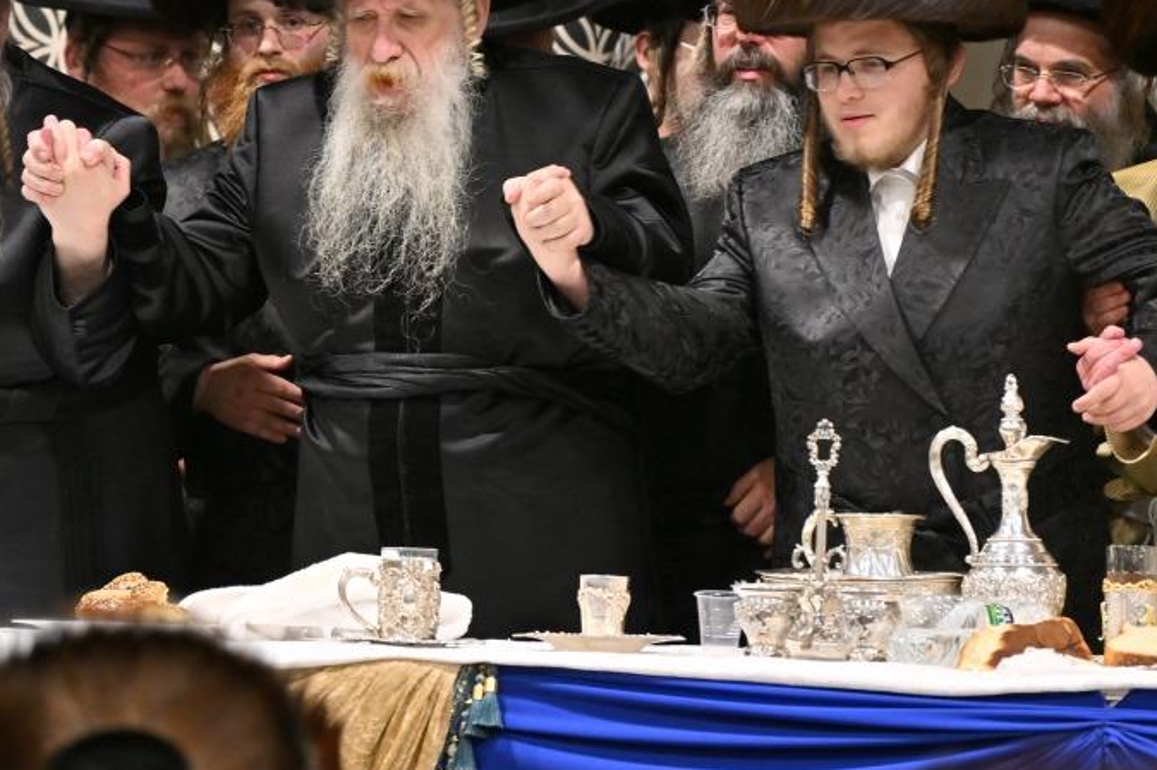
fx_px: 14651
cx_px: 513
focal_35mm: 456
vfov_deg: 3.0
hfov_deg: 4.5
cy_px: 221
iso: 500
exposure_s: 1/200
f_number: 2.8
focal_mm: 200
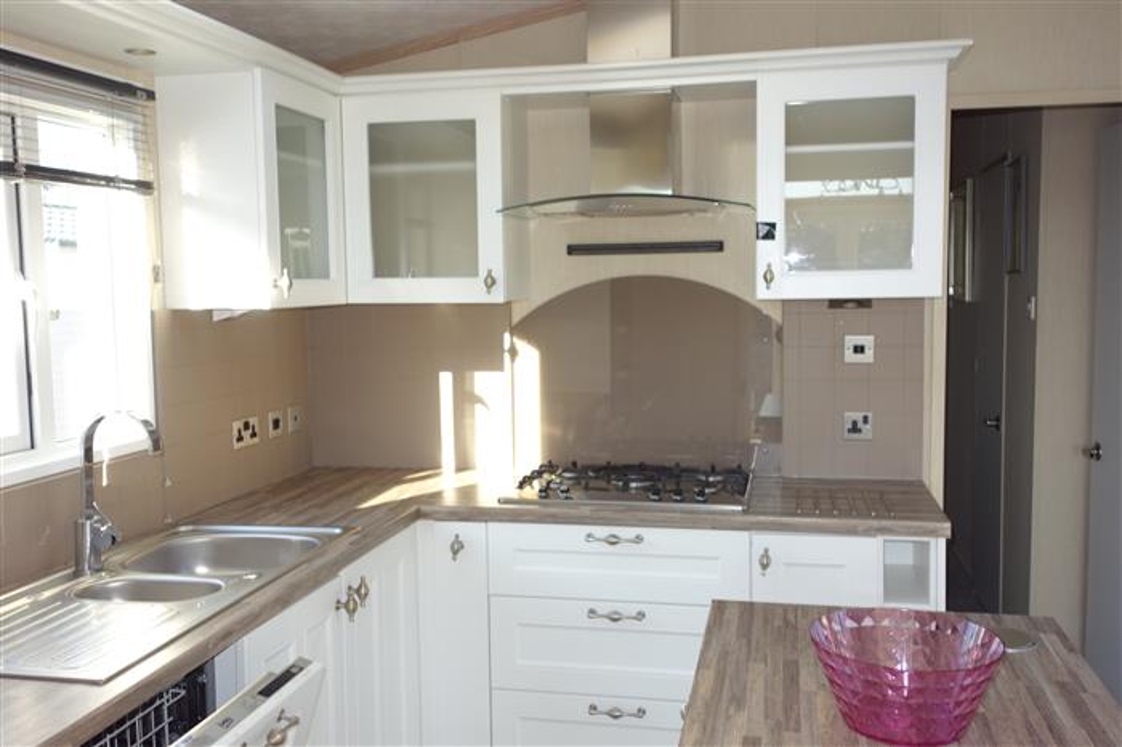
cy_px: 374
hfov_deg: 57.2
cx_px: 561
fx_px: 1028
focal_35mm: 33
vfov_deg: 39.9
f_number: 2.8
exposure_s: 1/100
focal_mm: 12.18
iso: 125
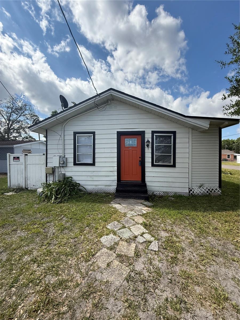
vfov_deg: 102.1
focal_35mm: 14
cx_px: 120
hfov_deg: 85.7
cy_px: 160
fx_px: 129
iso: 64
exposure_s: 1/1534
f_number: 2.2
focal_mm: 2.22
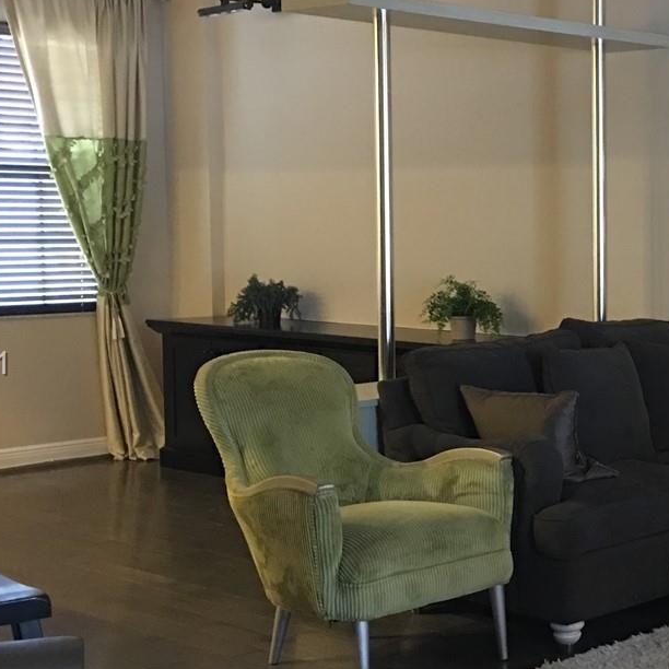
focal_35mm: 67
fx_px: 1465
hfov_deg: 24.2
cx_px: 719
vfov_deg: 25.7
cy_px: 365
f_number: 2.2
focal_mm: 4.15
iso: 125
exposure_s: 1/4
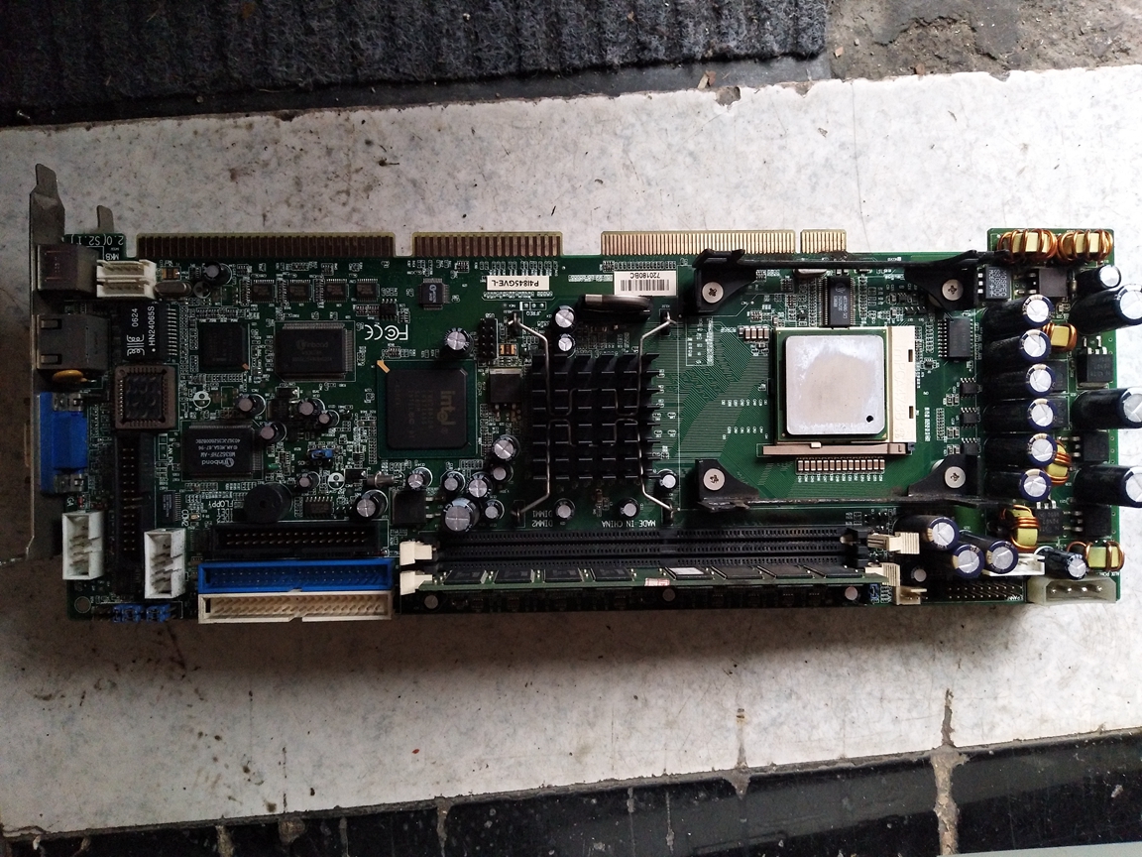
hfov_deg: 67.3
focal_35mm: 26
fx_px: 858
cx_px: 571
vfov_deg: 53.1
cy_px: 428
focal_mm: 3.88
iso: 400
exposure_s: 1/33.3
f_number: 2
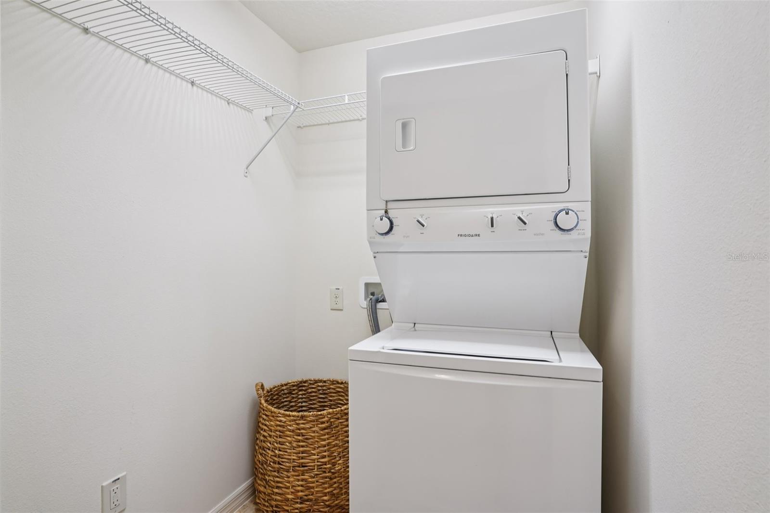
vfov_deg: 67.4
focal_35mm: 18
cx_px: 385
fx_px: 385
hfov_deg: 90.0
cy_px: 256
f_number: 8
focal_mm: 18
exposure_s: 1/30
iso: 400
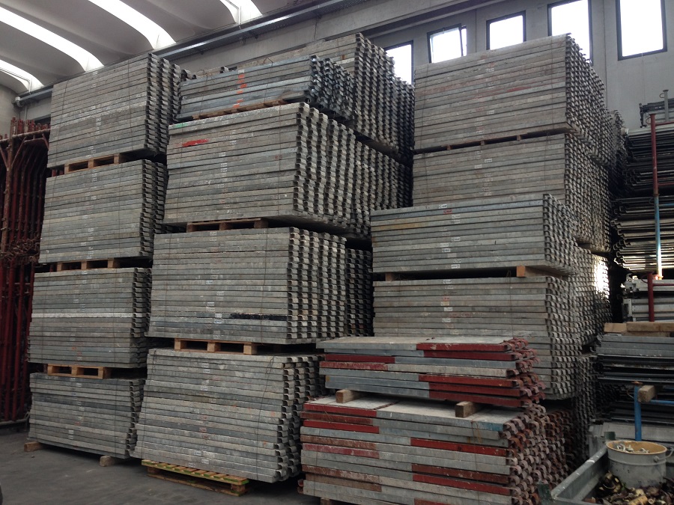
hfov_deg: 55.4
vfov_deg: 42.9
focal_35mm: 33
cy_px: 252
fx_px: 643
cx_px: 337
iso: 50
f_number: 2.4
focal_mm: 4.12
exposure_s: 1/30
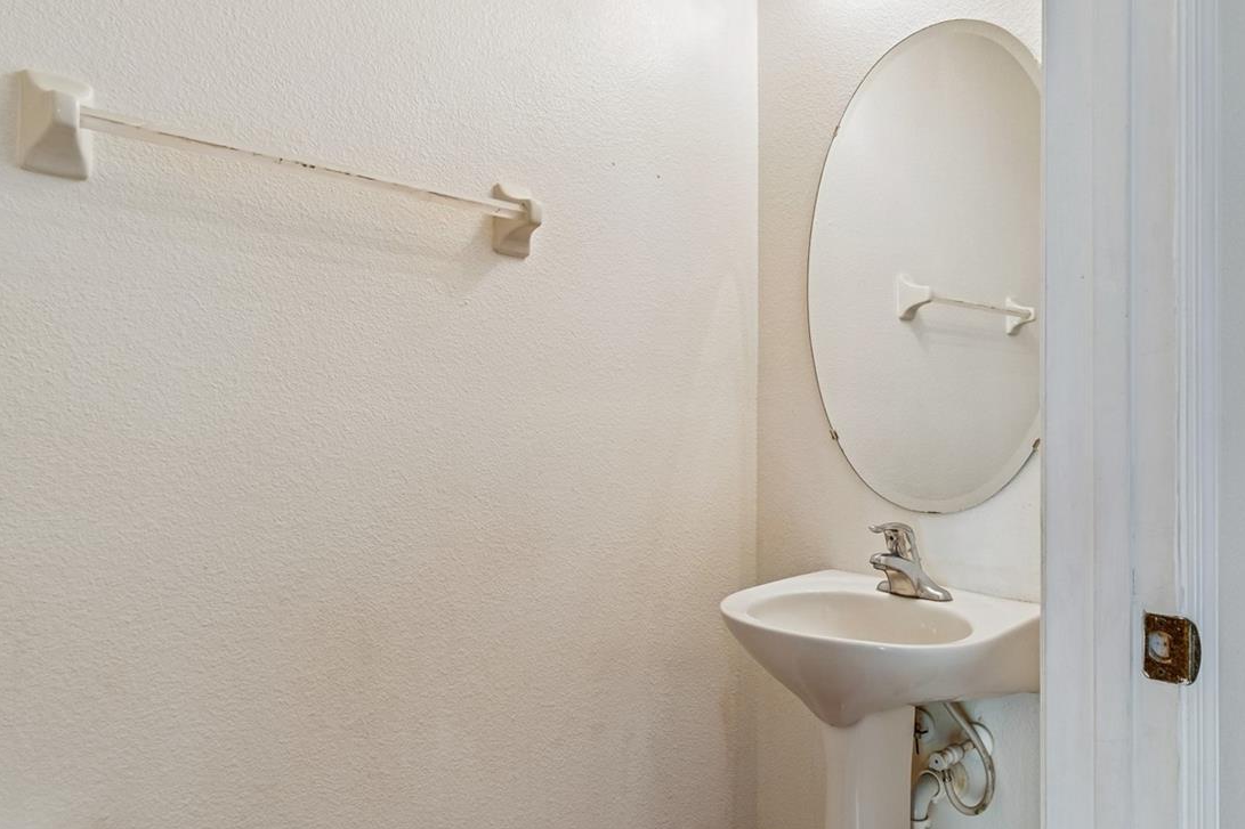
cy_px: 462
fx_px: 761
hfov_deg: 77.4
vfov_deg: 57.1
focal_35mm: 22
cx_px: 765
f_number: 7.1
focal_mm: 10
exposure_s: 1/10
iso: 100
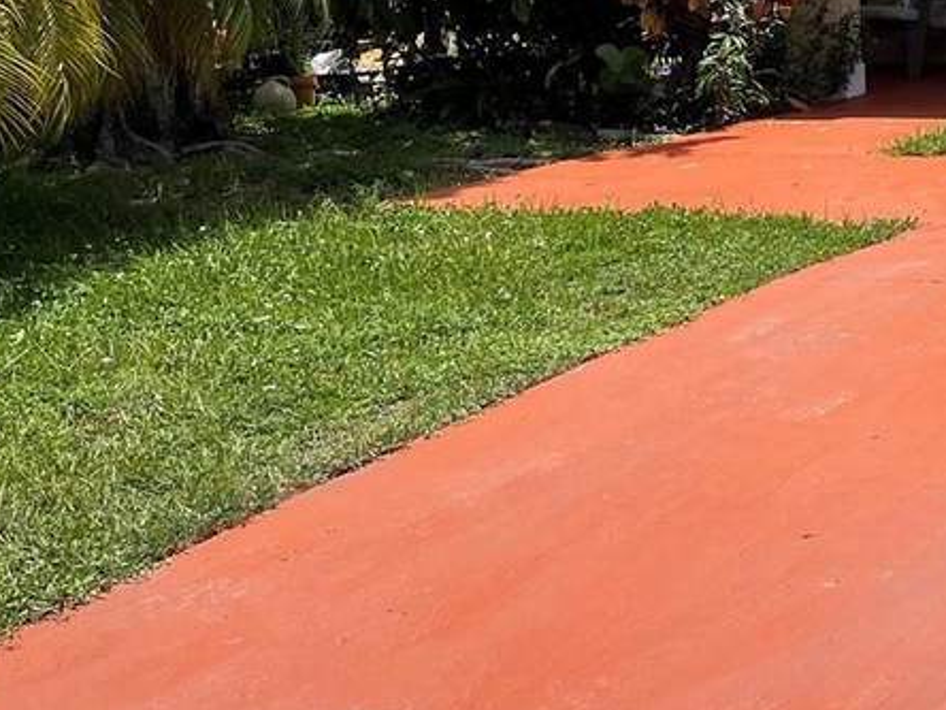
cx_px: 1336
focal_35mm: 75
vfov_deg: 18.9
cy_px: -53
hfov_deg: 22.3
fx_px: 2050
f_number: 1.6
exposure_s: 1/2857
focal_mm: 5.1
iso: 32
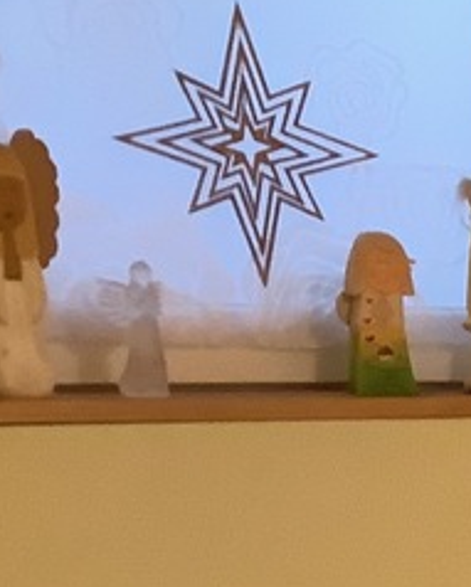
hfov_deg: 9.9
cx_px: 1253
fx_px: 2261
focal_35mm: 130
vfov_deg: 13.8
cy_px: 913
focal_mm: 3.3
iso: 250
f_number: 2.4
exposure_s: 1/33
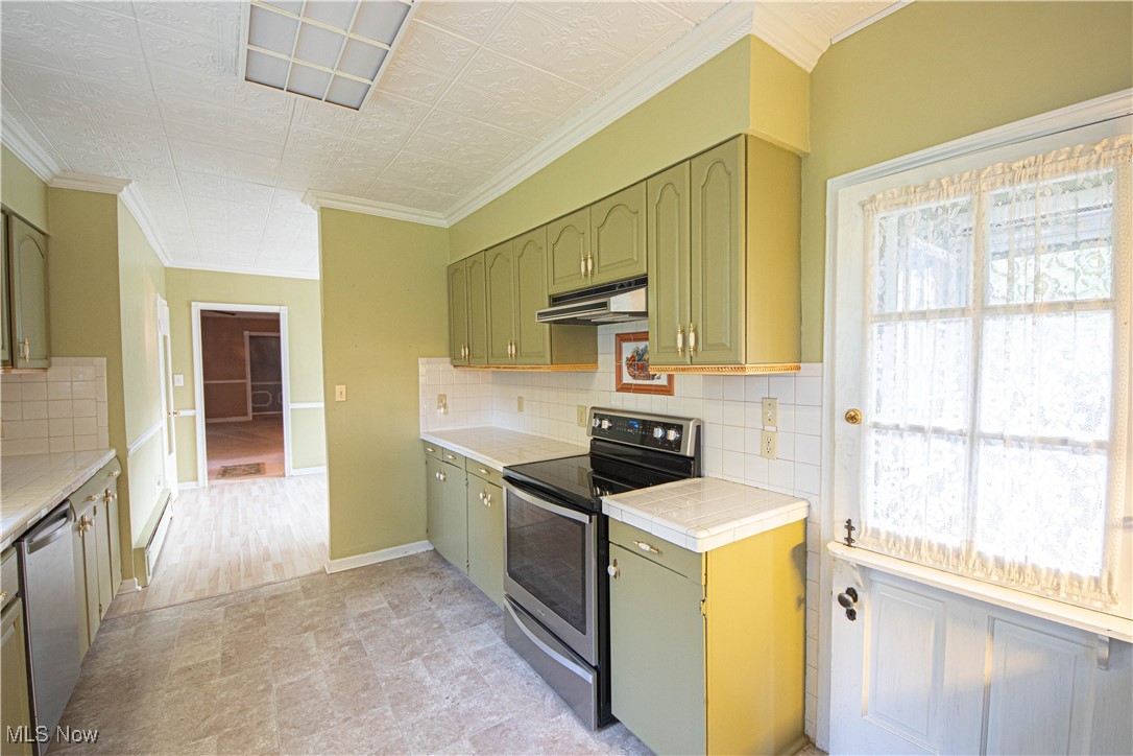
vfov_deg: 81.2
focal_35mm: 14
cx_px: 566
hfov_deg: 104.3
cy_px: 378
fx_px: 441
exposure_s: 1/5
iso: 400
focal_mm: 9.5
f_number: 7.1
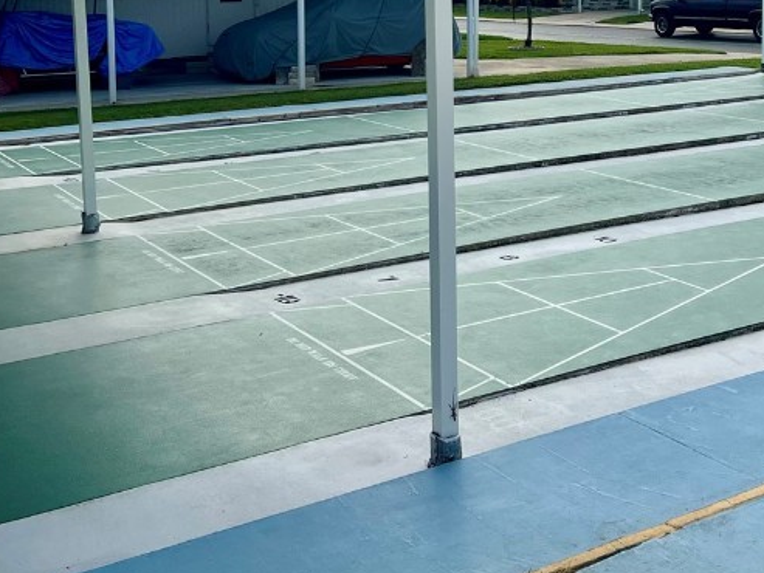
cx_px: 527
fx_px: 1192
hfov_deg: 35.1
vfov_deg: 26.2
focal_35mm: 54
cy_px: 62
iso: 50
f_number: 1.5
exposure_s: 1/10309
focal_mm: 5.7
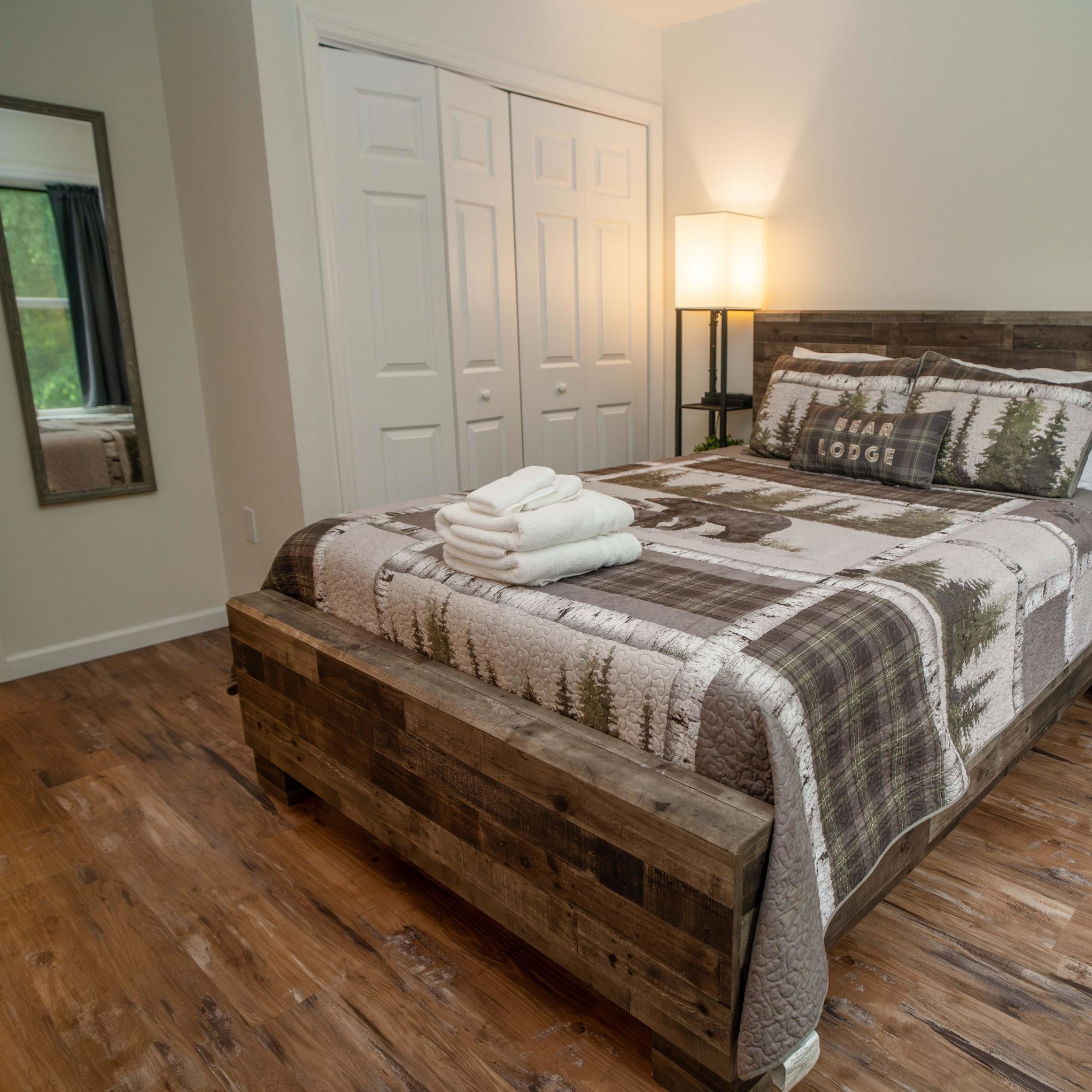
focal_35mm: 23
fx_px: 821
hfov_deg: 66.0
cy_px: 545
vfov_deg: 67.3
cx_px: 698
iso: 500
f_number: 3.5
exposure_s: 1/160
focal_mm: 18
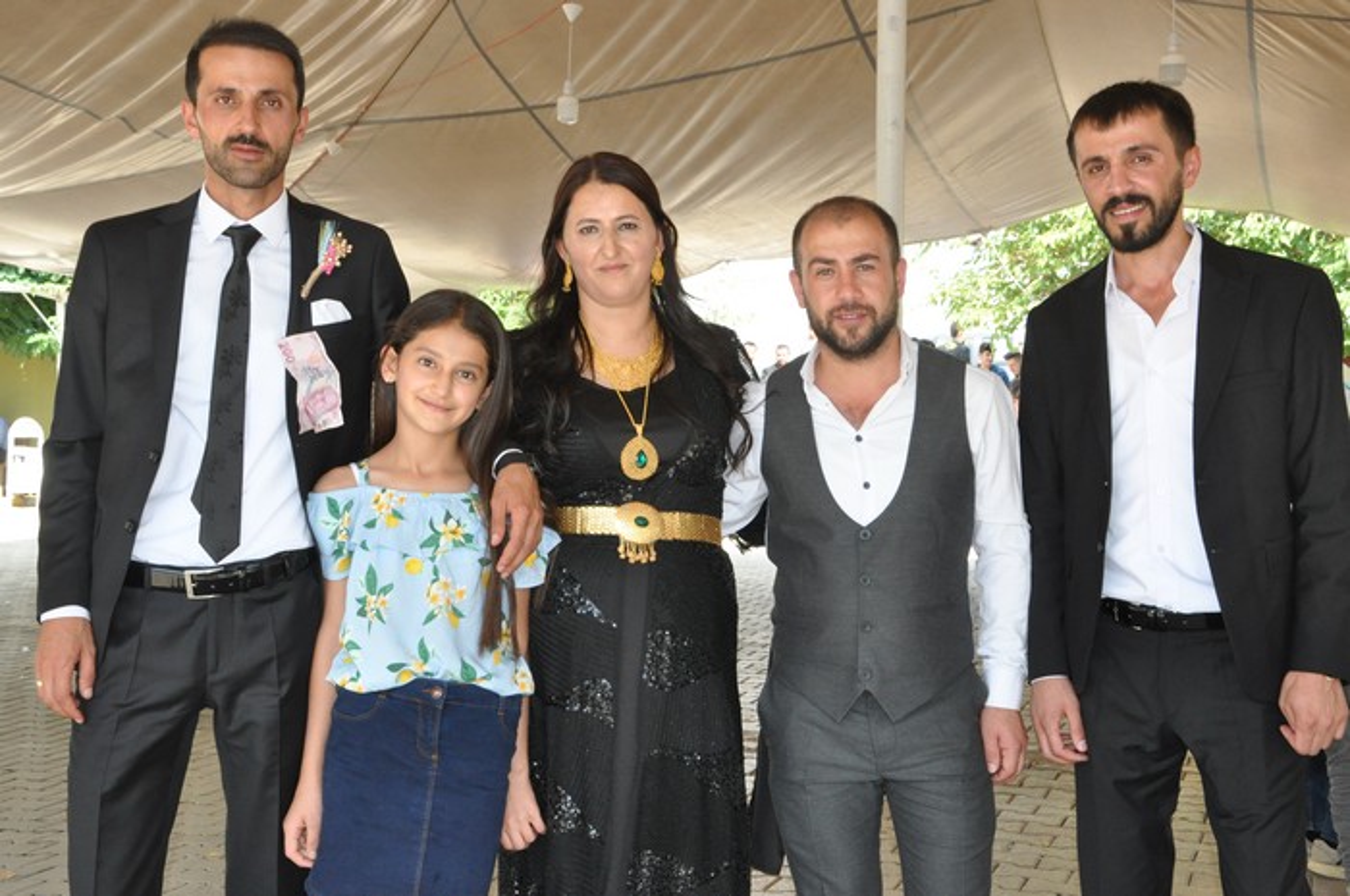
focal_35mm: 52
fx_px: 1966
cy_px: 448
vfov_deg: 25.7
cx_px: 675
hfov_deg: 37.9
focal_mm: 35
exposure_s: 1/200
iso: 1250
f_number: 13
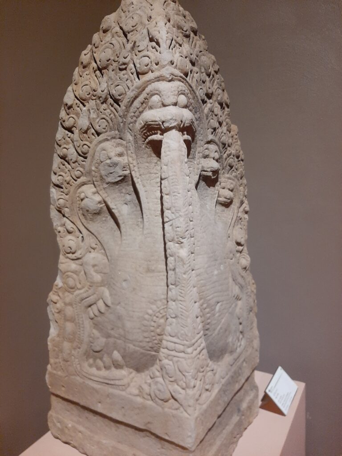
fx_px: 343
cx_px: 171
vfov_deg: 67.3
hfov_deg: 53.1
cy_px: 228
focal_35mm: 26
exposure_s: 1/25
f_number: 1.7
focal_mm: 3.93
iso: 250
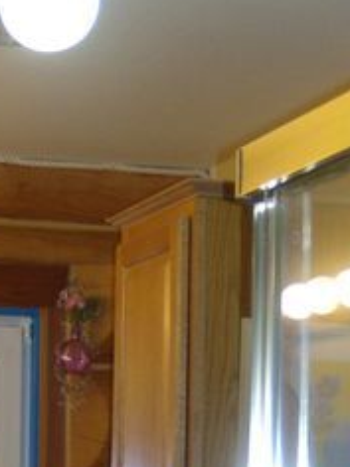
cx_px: -154
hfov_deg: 12.1
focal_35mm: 117
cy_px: 685
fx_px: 1577
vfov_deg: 15.6
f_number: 3.6
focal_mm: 6.4
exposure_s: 1/30
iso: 125
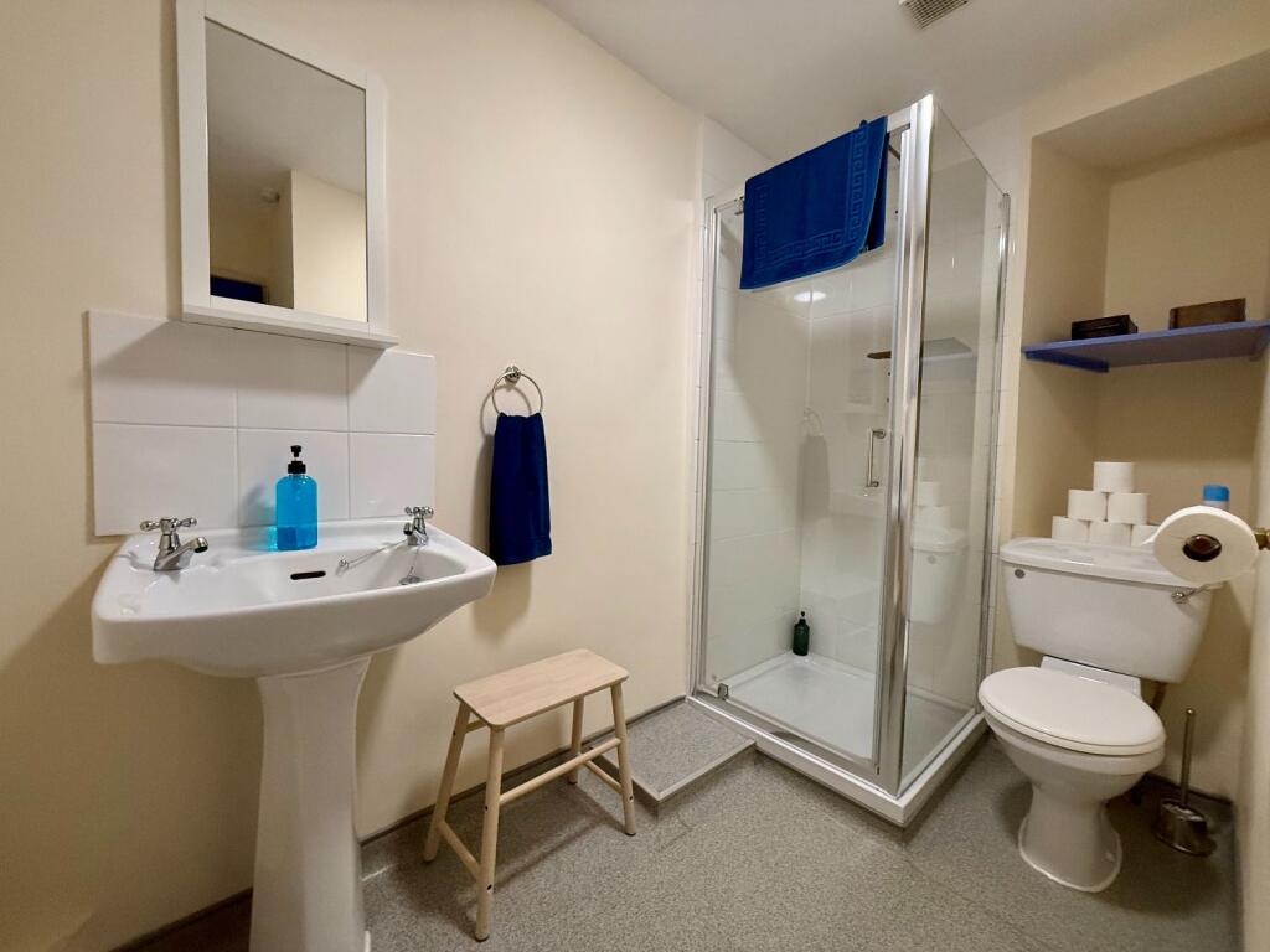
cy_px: 476
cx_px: 635
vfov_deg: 85.7
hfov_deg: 102.1
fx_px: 514
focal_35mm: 14
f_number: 2.2
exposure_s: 1/96
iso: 320
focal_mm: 2.22
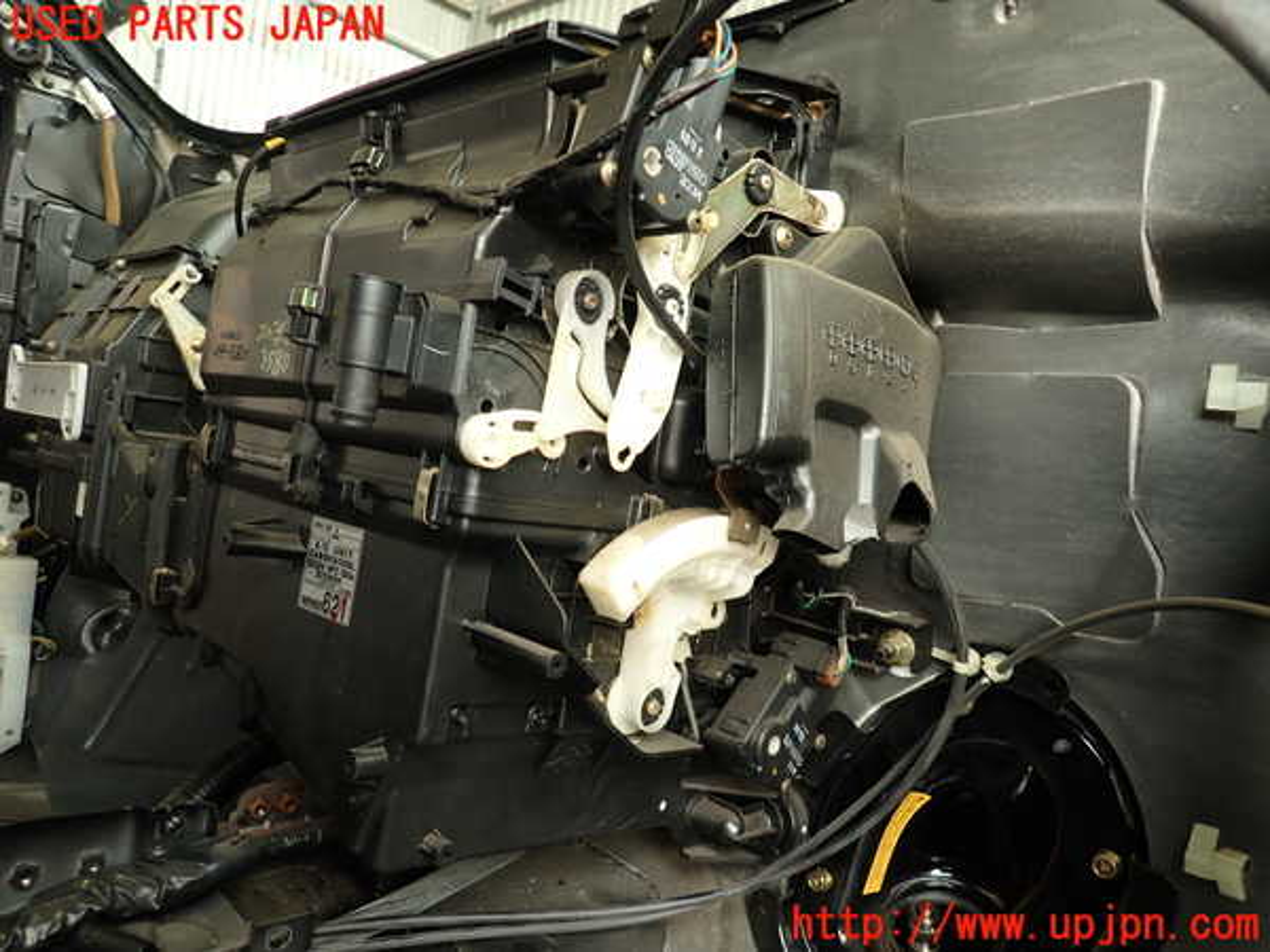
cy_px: 476
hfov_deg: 69.4
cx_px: 635
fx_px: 917
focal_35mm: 25
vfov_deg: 54.9
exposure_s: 1/60
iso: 100
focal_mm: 4.5
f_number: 2
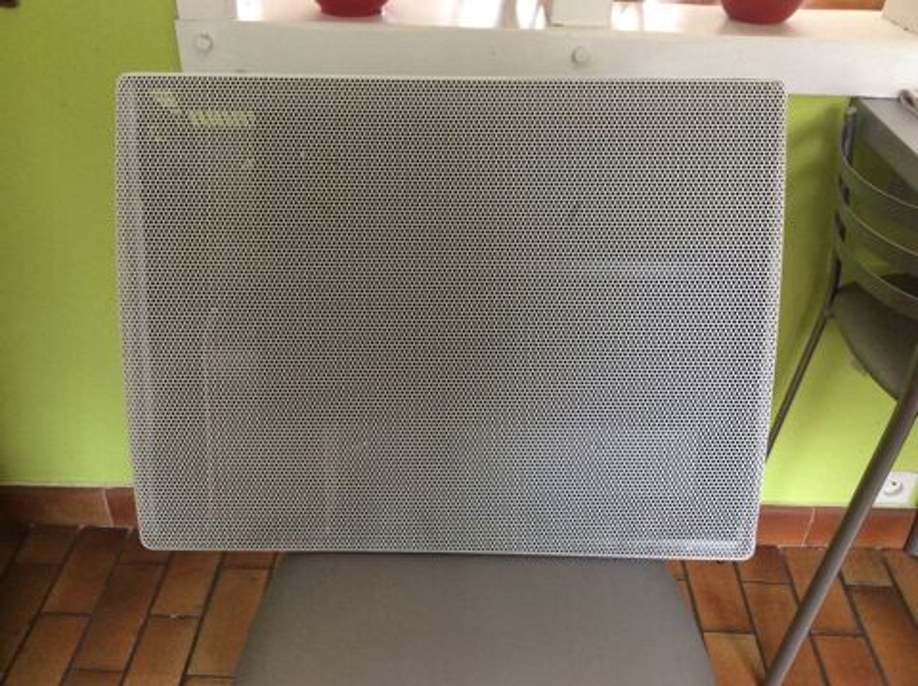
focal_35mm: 32
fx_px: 848
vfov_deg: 44.1
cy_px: 343
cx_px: 459
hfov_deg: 56.9
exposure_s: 1/25
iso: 100
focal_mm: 3.3
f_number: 2.4
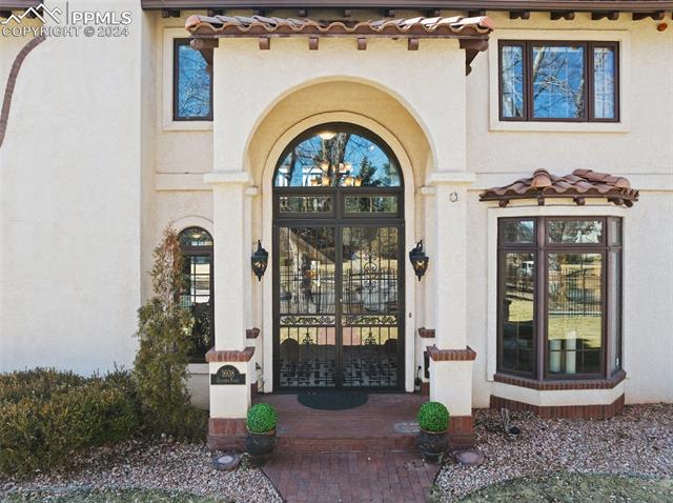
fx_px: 466
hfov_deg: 71.7
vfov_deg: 56.7
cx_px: 336
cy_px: 252
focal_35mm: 24
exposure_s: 1/200
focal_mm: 12.29
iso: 100
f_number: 2.8
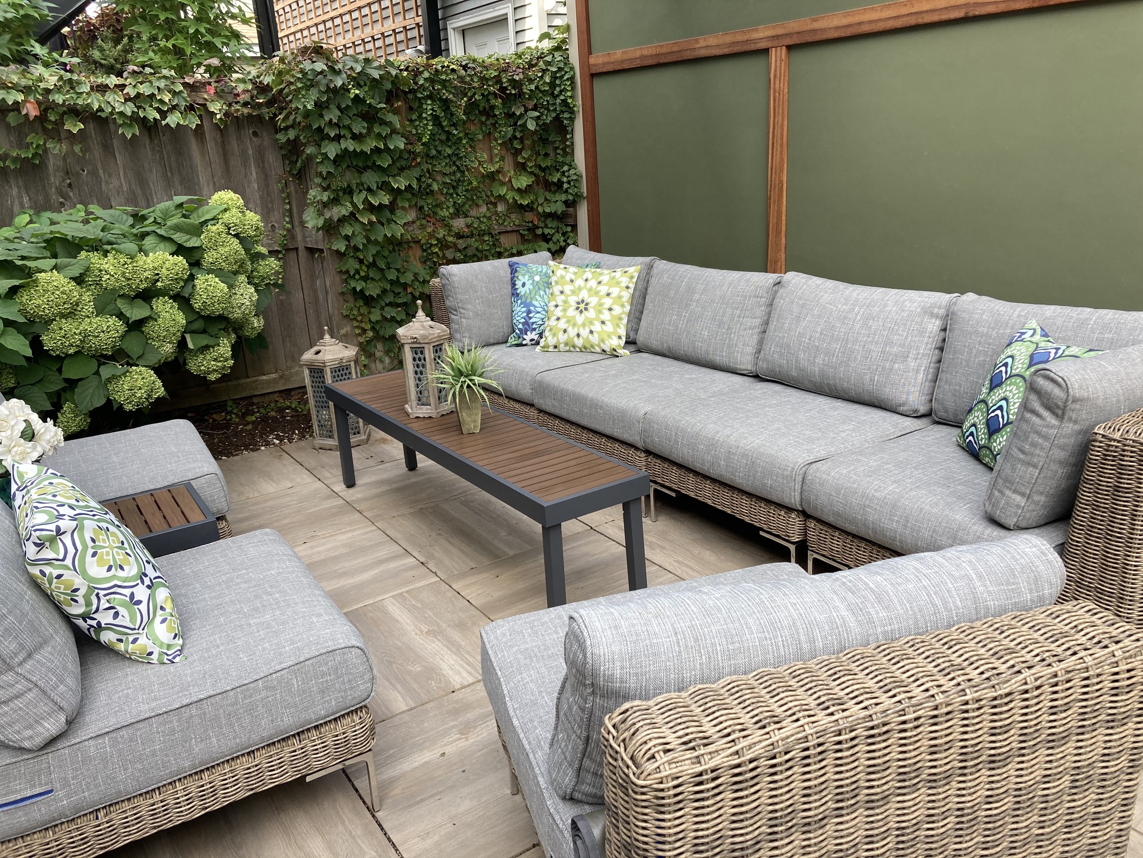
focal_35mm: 28
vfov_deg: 49.7
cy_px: 429
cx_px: 572
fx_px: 925
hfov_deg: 63.4
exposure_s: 1/305
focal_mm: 3.99
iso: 20
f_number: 1.8
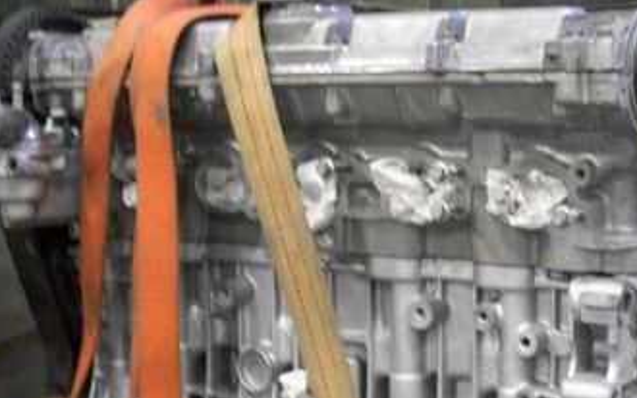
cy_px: 398
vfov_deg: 17.7
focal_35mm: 72
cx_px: 411
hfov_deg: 28.5
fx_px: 1250
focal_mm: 6.3
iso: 374
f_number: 3.1
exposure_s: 1/8
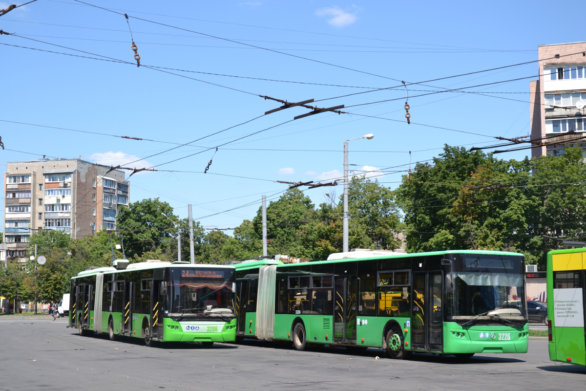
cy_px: 196
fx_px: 928
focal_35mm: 57
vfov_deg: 23.8
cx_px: 293
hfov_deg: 35.1
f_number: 7.1
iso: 100
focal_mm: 38
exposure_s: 1/200
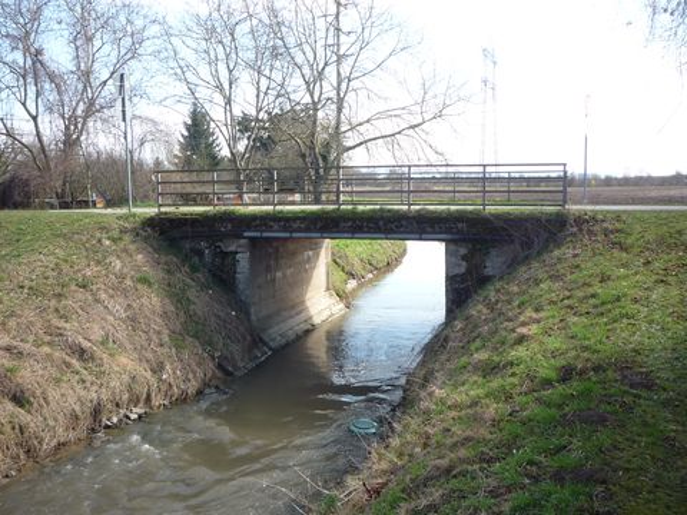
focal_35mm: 32
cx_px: 344
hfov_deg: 56.8
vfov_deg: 44.2
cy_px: 258
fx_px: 635
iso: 100
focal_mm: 5.2
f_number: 4
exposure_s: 1/160
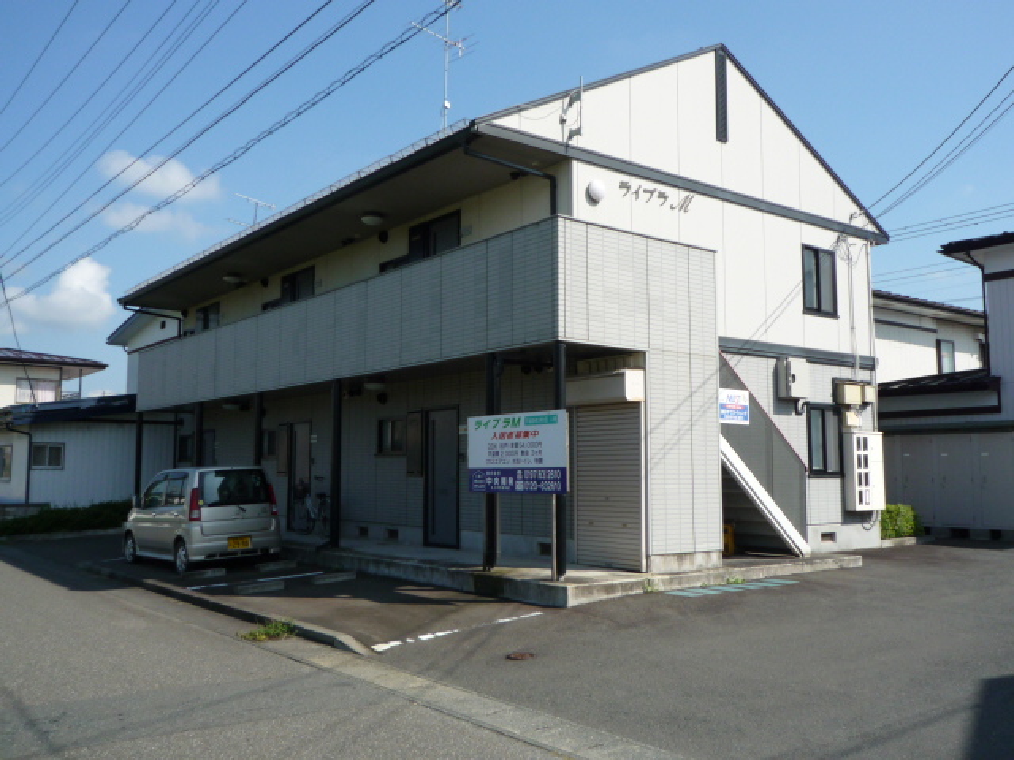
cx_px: 507
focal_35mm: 31
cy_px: 380
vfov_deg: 45.4
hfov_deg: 58.4
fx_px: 908
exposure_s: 1/800
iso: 100
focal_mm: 4.4
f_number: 4
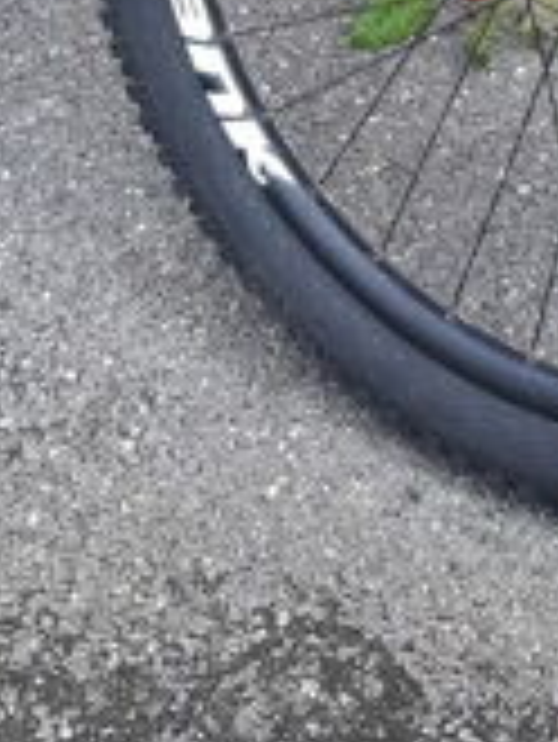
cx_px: 194
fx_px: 2168
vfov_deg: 17.0
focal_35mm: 101
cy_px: -468
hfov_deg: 14.6
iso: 40
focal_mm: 4.2
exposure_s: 1/177
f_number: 1.7
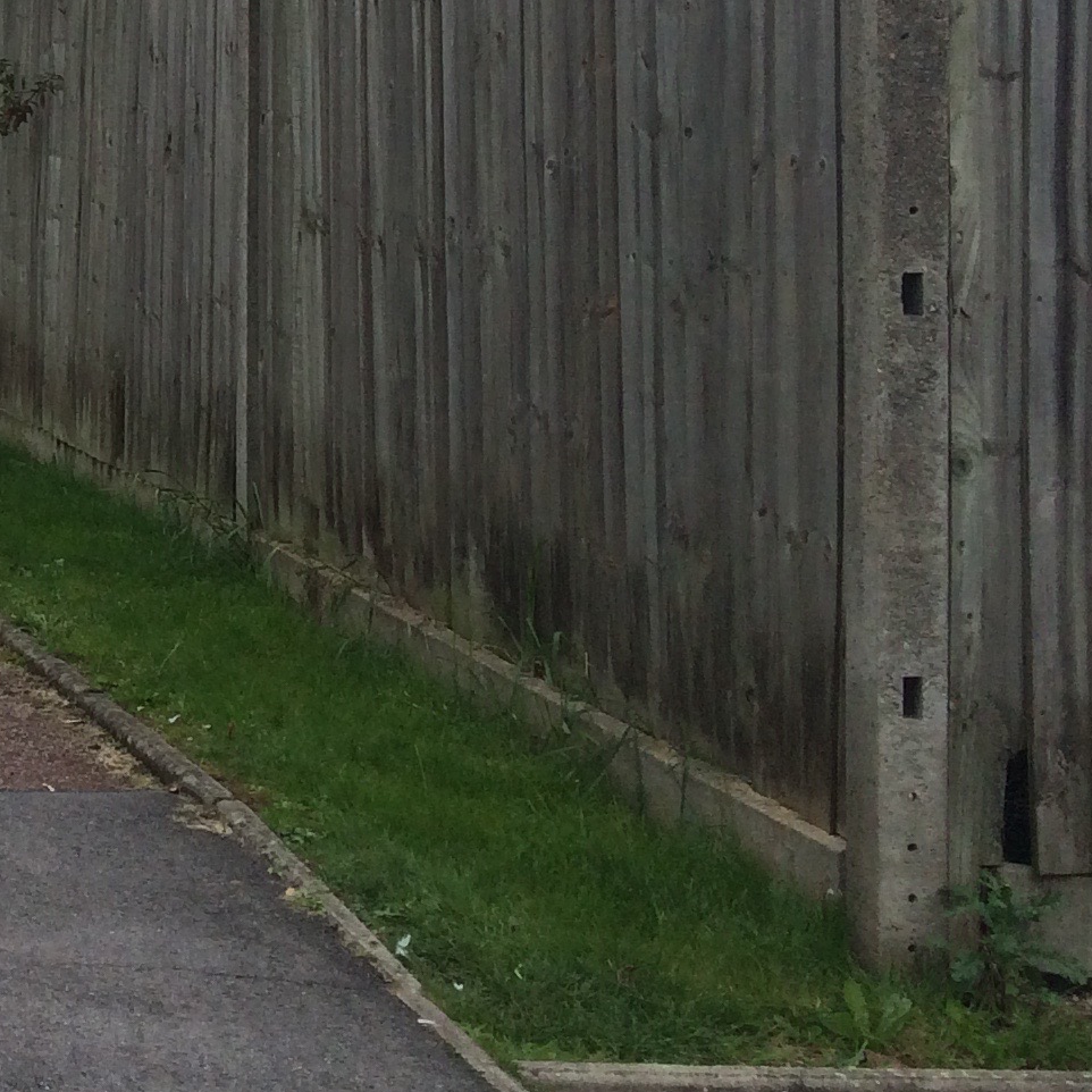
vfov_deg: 19.2
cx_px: -717
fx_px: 3105
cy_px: -83
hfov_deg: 17.2
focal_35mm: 87
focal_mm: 4.15
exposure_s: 1/586
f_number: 2.2
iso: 32
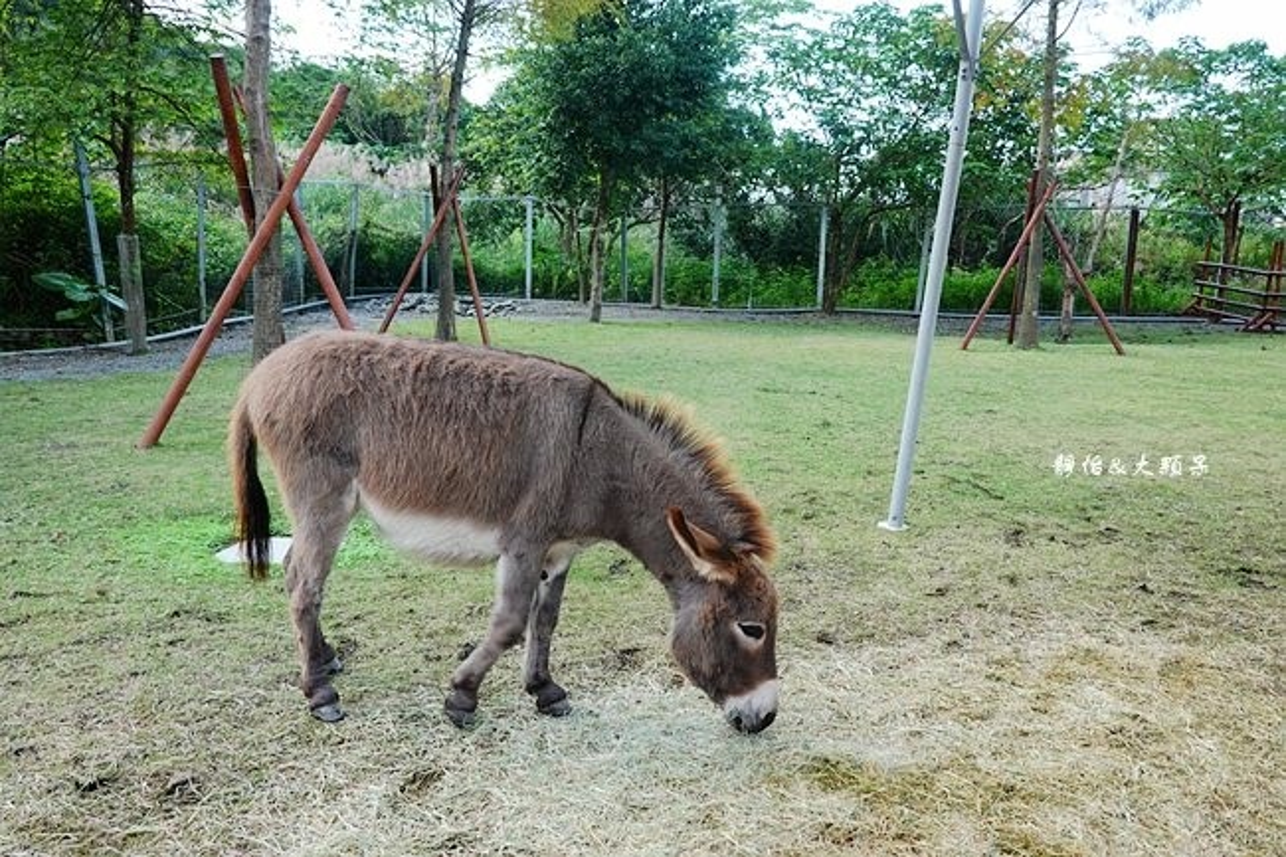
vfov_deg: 43.6
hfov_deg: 61.9
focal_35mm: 30
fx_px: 1071
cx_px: 643
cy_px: 428
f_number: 3.5
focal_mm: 11.29
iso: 125
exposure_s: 1/100
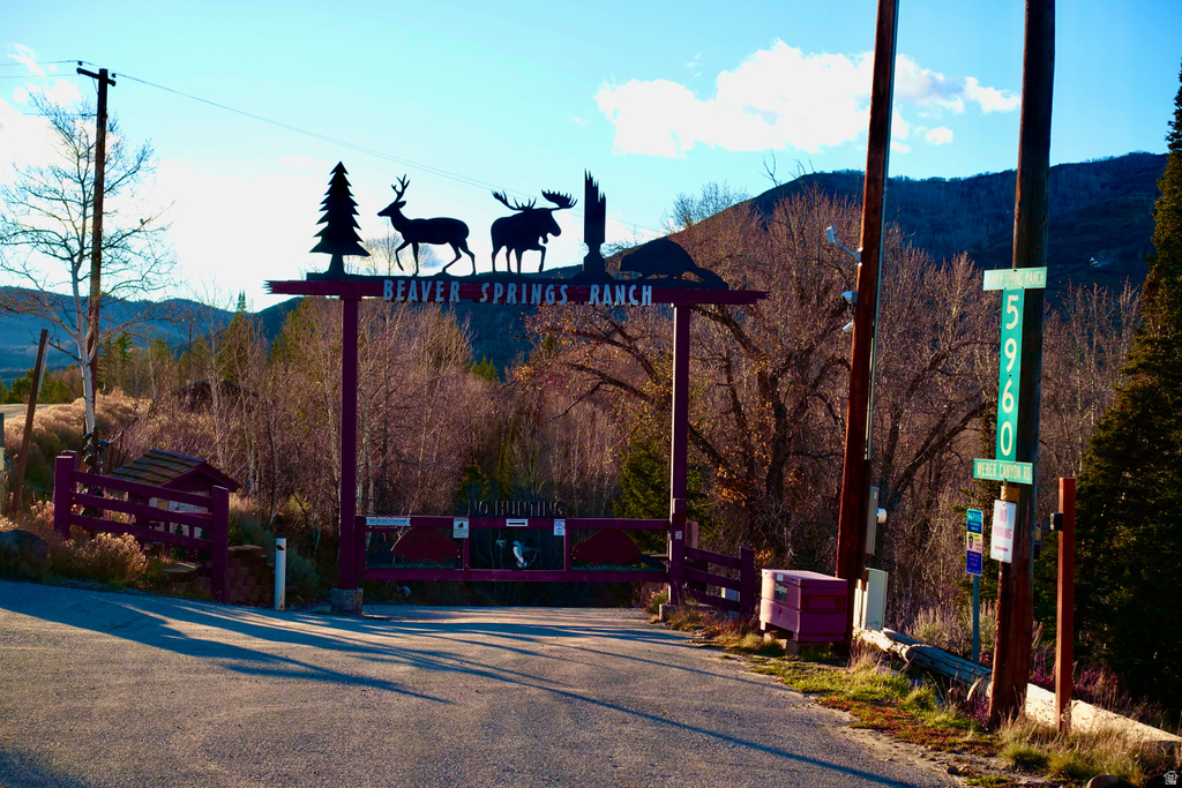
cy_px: 394
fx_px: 2101
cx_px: 591
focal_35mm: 64
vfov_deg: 21.2
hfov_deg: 31.4
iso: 125
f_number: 4
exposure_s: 1/400
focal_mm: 23.34
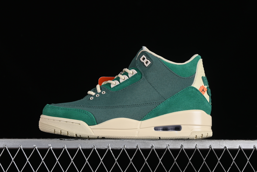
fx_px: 535
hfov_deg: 27.0
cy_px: 86
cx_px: 128
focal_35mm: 75
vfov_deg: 18.2
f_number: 8
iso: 160
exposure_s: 1/80
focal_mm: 50
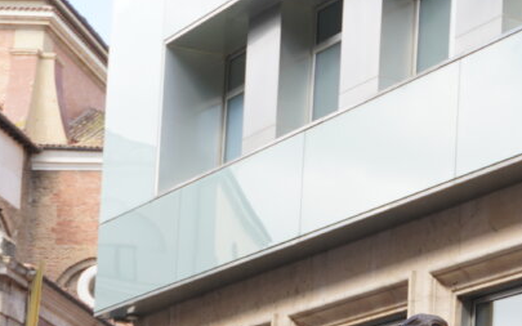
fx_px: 2063
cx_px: 614
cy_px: 542
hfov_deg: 14.0
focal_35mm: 145
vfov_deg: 8.7
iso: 125
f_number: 5
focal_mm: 30
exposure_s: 1/160
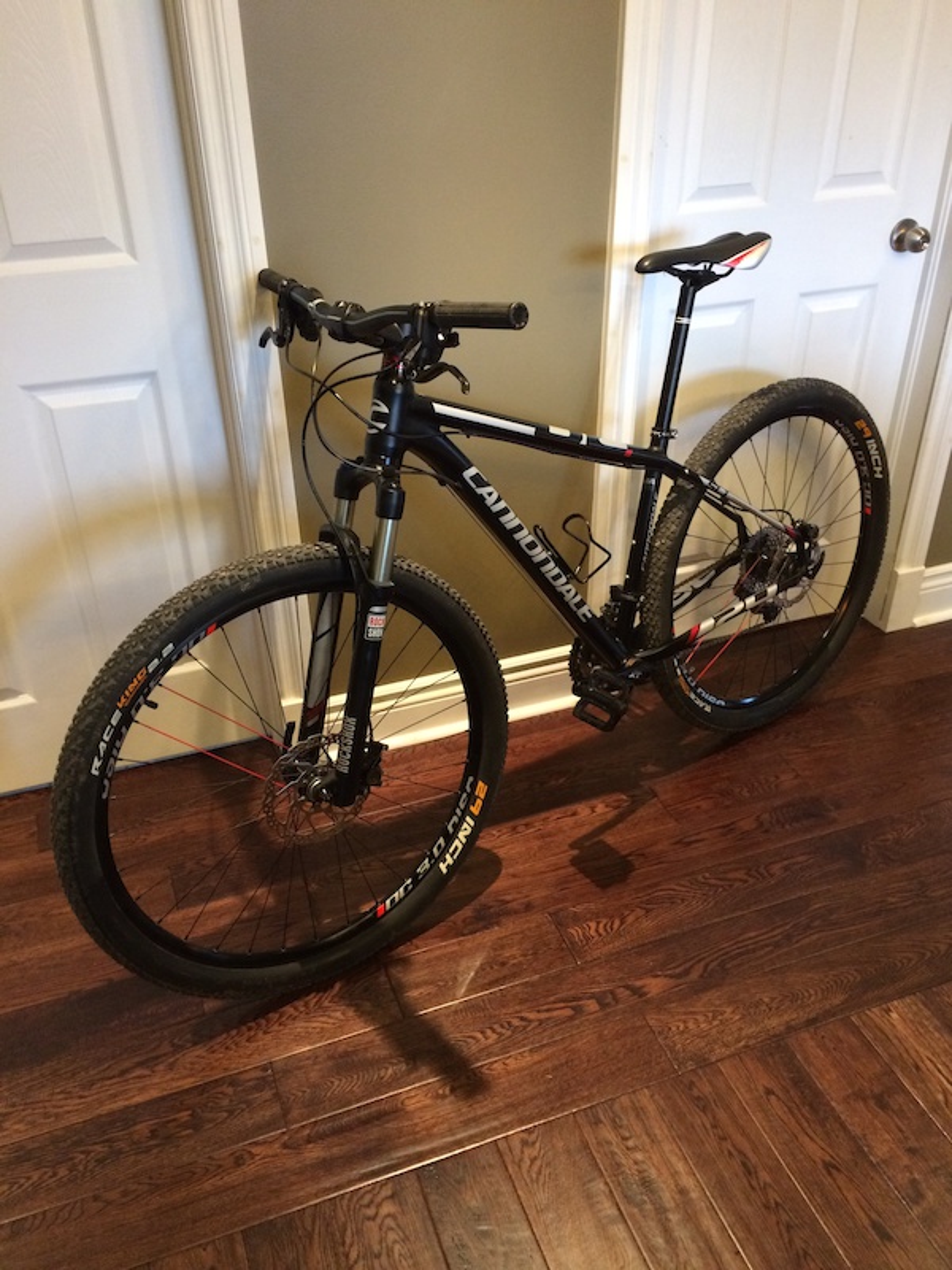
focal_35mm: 29
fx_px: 1063
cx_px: 476
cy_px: 635
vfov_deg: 61.7
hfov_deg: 48.2
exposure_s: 1/17
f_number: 2.2
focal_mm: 4.15
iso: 320
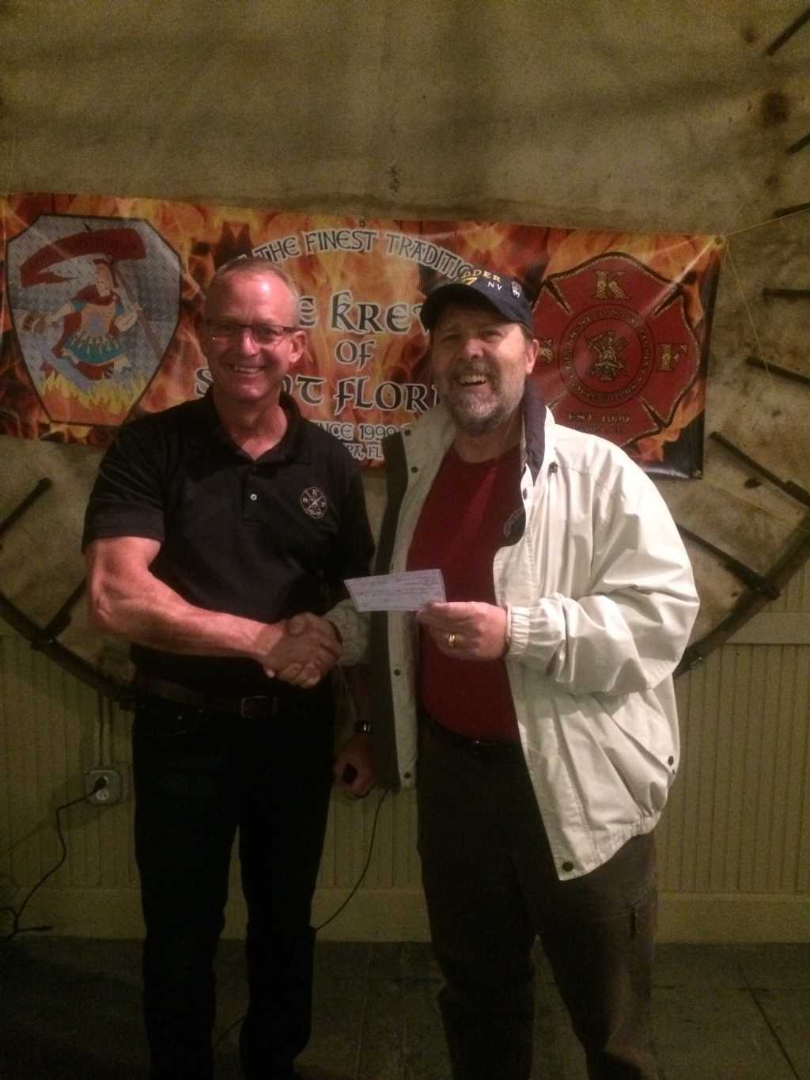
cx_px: 405
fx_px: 905
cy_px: 540
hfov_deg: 48.2
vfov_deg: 61.7
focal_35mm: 29
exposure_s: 1/15
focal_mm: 4.15
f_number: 2.2
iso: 500
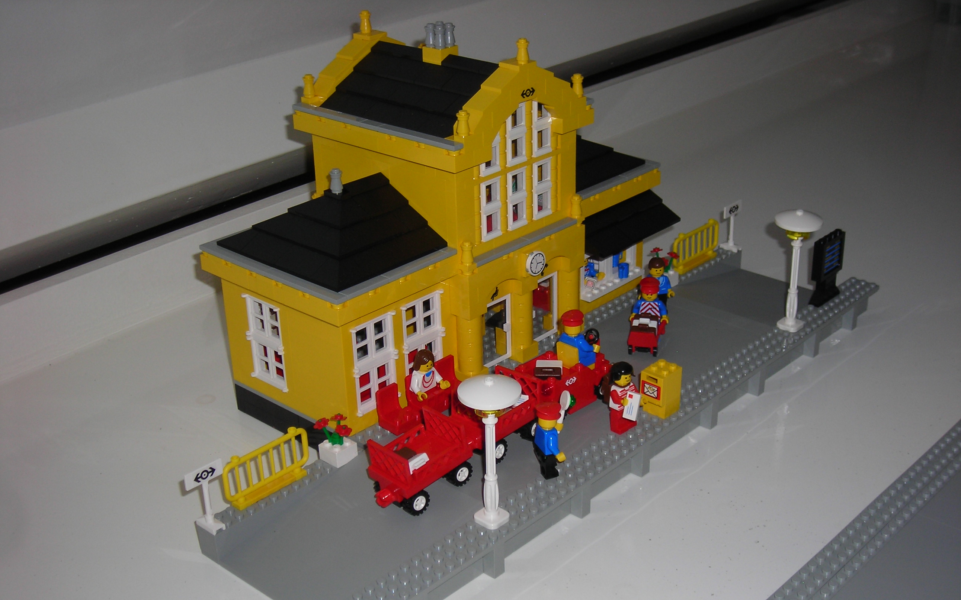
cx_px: 481
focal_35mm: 50
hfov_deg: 40.3
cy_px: 359
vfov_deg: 25.8
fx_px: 1309
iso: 50
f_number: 6.9
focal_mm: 7.8
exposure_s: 1/60.1
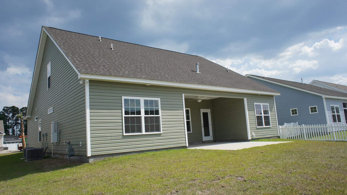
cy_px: 104
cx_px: 168
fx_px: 239
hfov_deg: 71.9
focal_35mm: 26
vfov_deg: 44.4
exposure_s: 1/1250
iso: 200
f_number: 4.5
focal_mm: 16
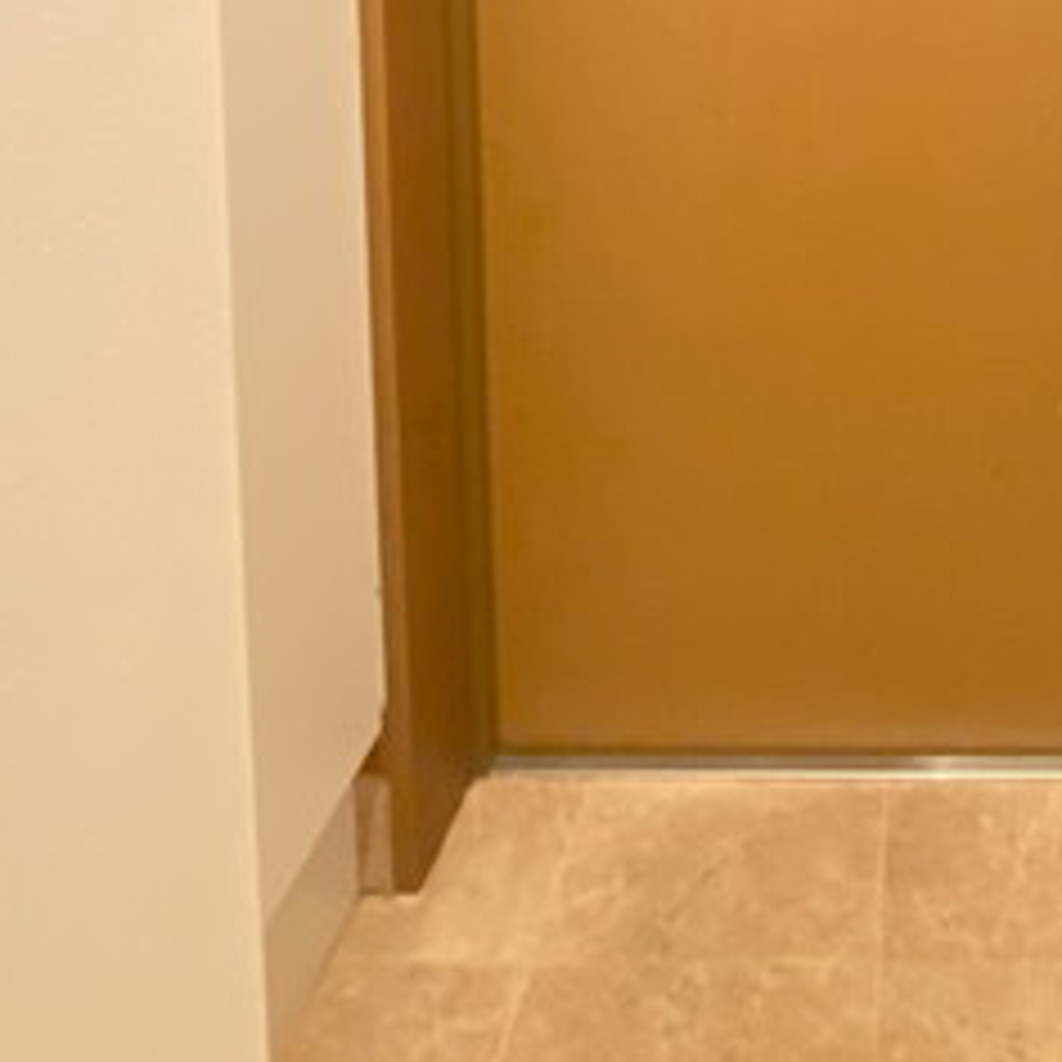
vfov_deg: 36.3
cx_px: 860
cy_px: -108
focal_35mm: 39
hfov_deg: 40.9
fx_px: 1354
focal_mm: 1.54
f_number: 2.4
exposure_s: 1/33
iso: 800
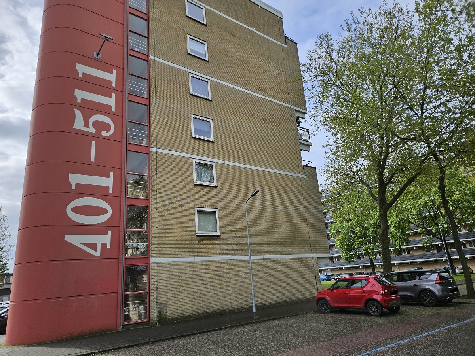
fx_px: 316
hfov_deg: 73.9
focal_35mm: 23
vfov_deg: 58.9
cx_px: 238
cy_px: 178
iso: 25
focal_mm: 5.4
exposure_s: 1/1365
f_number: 1.8
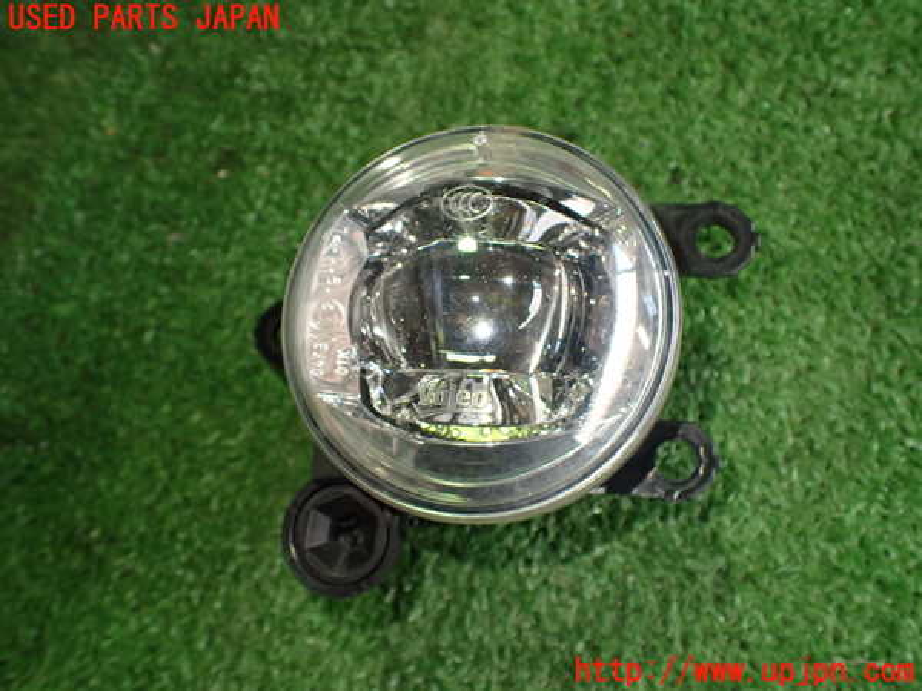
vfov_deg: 46.8
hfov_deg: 60.0
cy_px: 346
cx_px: 461
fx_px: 799
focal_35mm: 30
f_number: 2.3
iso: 500
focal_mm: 5.4
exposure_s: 1/125
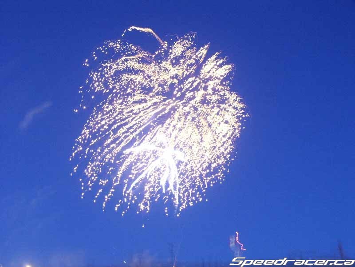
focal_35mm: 56
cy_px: 134
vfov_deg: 26.1
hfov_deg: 34.3
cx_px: 178
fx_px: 574
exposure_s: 4
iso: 400
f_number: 3.5
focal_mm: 14.52
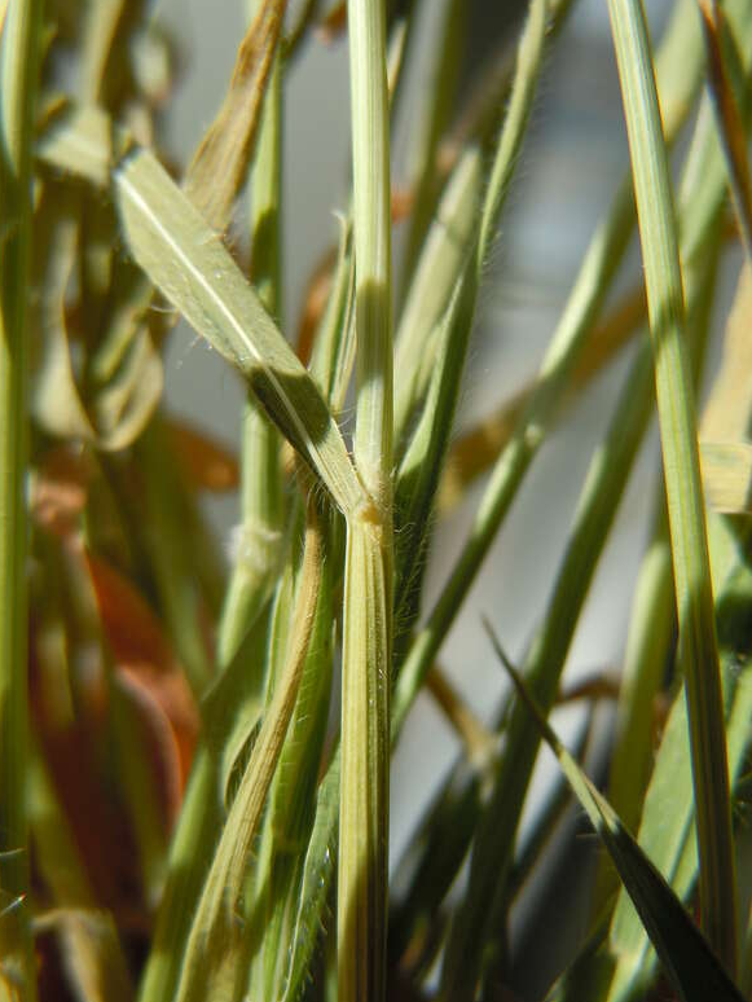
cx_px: 374
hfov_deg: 45.5
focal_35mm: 31
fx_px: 897
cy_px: 493
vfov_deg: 58.3
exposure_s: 1/640
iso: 100
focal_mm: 5.4
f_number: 3.5
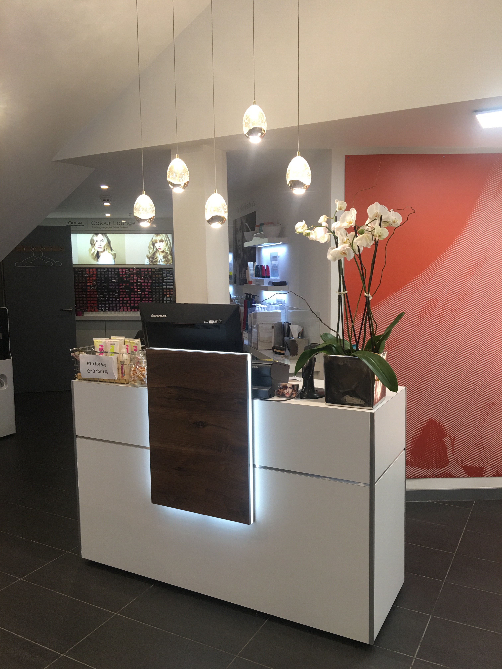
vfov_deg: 61.7
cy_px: 334
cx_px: 251
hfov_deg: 48.2
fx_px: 561
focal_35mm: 29
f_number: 2.2
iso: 32
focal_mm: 4.15
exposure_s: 1/17
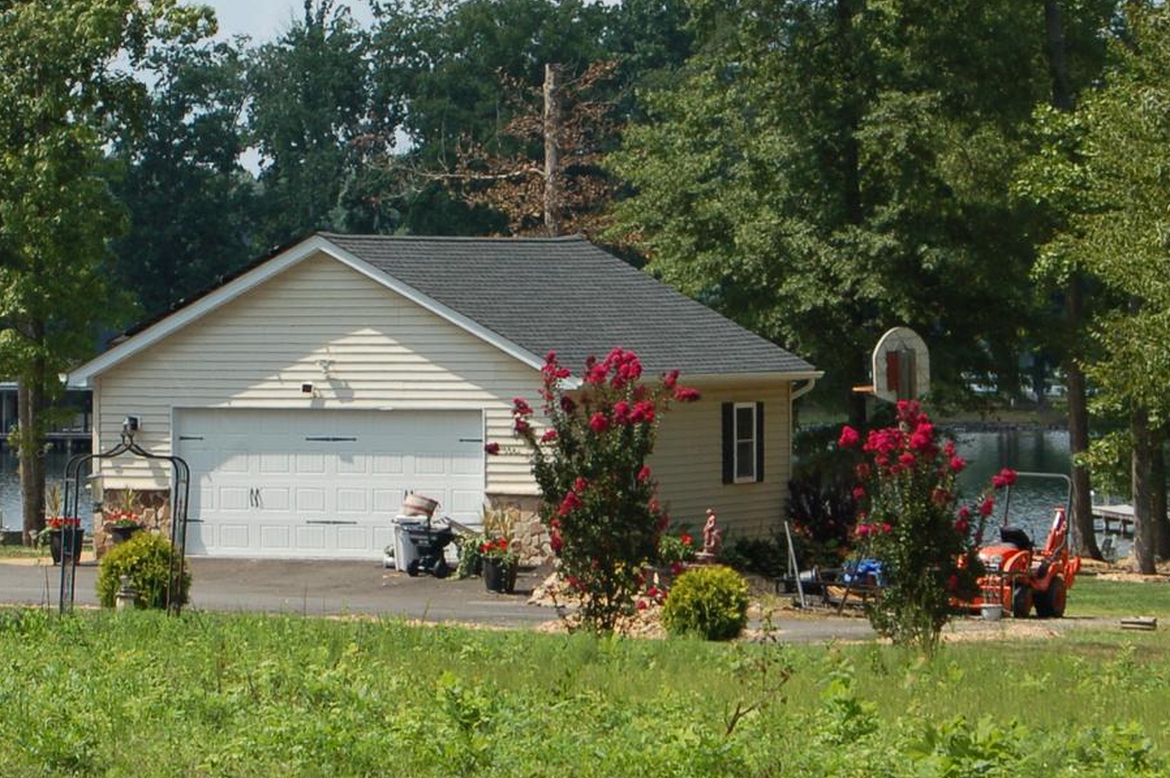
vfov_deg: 7.3
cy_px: 338
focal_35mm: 188
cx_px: 519
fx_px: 6109
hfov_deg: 10.9
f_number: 9
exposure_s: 1/320
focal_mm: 55
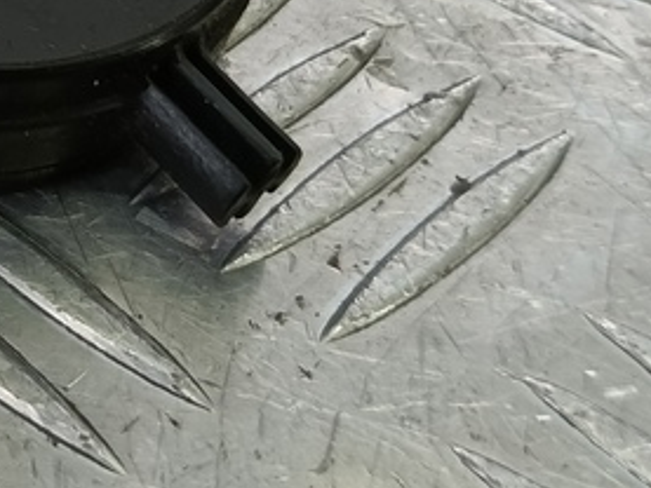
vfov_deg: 16.2
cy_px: -185
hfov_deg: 21.0
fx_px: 1599
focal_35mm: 85
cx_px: -183
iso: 114
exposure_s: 1/100
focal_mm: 4.11
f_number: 1.6
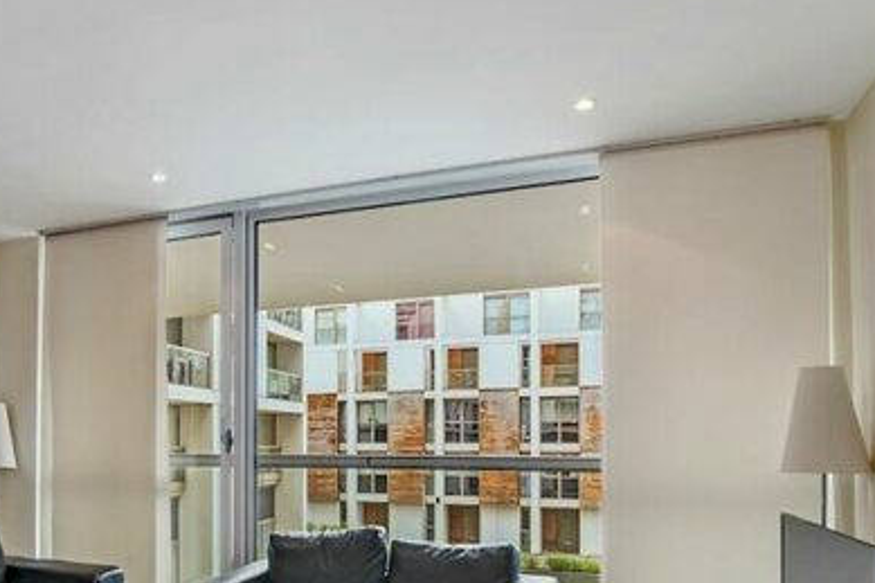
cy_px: 427
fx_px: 656
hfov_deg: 65.5
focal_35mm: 27
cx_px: 286
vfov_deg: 46.4
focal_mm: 10
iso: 160
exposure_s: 1/4
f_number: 6.3
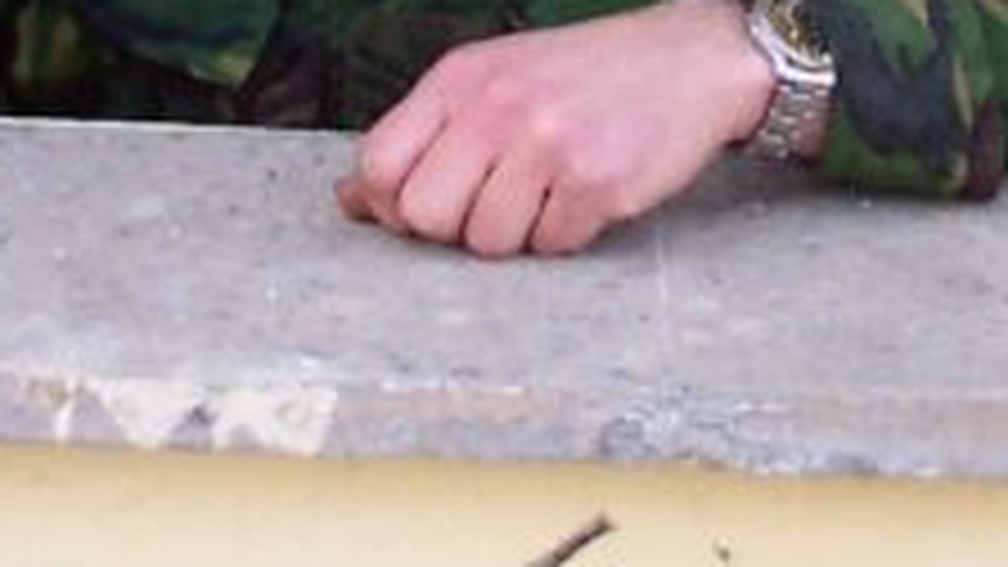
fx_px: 5239
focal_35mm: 196
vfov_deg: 6.0
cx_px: 374
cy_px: -765
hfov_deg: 11.0
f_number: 2.8
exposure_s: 1/700
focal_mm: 7.5
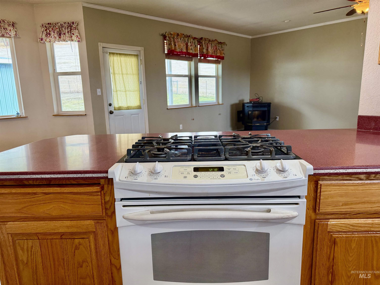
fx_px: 263
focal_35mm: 24
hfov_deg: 71.6
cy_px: 142
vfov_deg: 56.8
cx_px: 190
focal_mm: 6.76
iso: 320
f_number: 1.78
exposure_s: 1/120
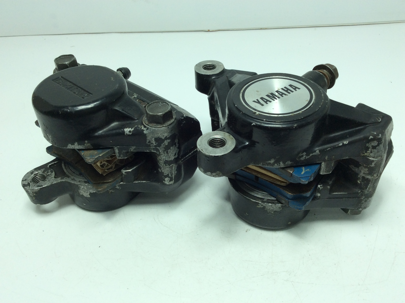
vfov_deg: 44.1
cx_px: 202
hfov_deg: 56.9
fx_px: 374
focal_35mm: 32
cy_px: 152
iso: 32
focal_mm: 3.3
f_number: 2.4
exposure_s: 1/295
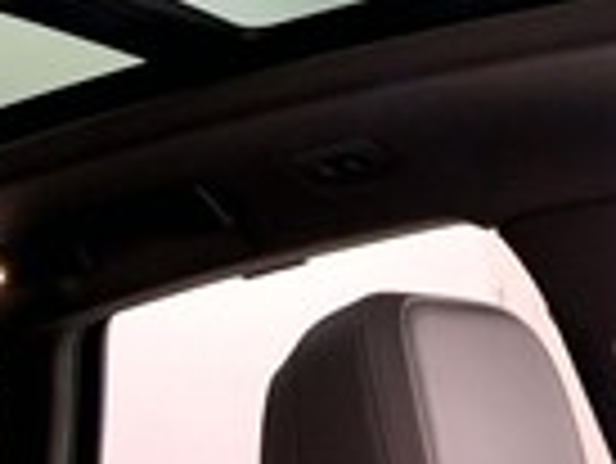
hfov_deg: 21.9
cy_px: -155
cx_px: 202
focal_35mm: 89
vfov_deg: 15.7
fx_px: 1585
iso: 160
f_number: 1.8
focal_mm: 3
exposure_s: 1/60
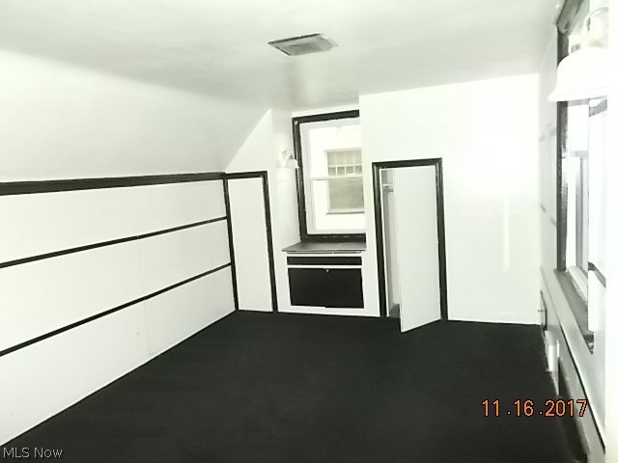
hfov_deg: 67.3
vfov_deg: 53.1
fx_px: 464
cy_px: 232
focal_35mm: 26
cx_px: 309
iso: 800
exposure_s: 1/25
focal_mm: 4.6
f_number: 3.2
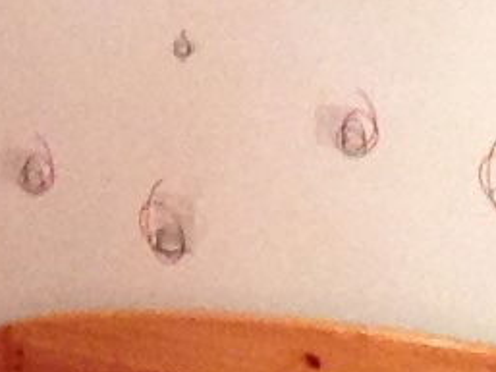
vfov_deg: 8.5
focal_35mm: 174
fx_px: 2494
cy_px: 10
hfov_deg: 11.1
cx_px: -147
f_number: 2.4
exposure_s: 1/15
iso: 250
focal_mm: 2.18
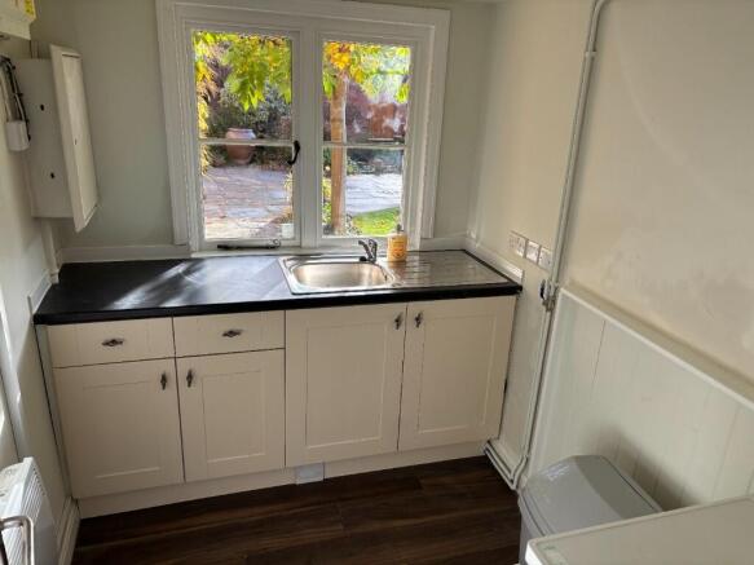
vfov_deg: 53.0
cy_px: 282
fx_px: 566
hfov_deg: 67.3
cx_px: 377
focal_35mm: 26
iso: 40
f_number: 1.6
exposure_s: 1/210
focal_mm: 5.96
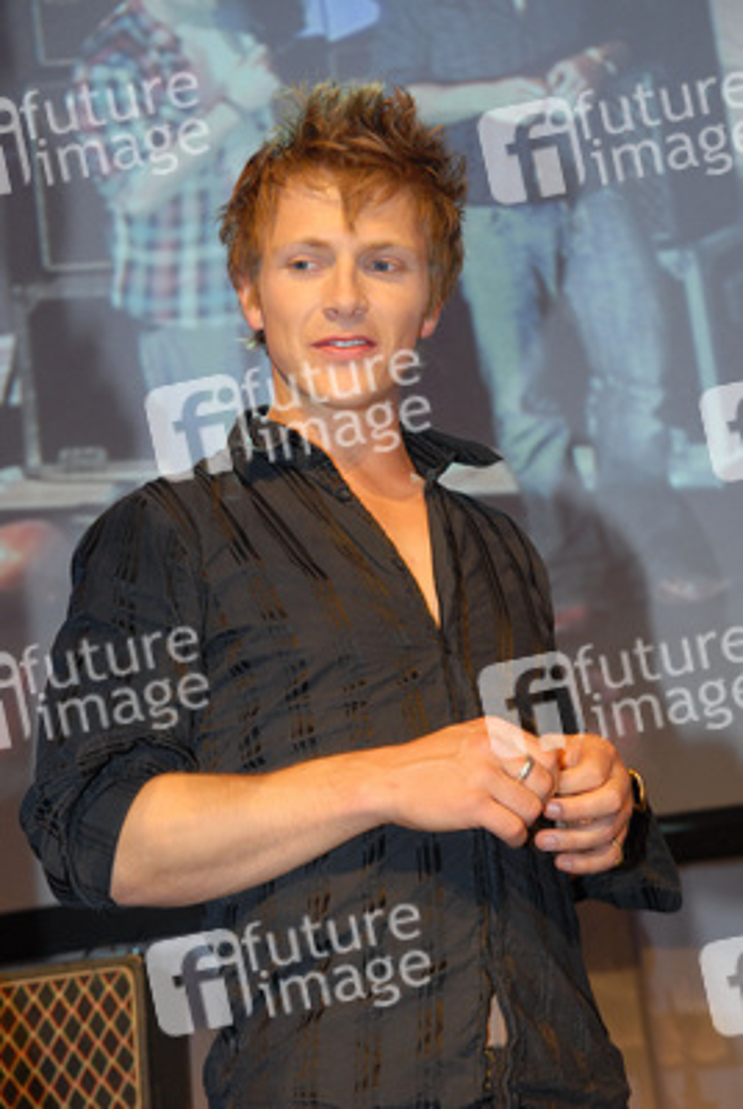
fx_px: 2314
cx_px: 372
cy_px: 554
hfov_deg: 18.2
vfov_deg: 27.0
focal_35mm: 75
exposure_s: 1/40
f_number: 4
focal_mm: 50
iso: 320
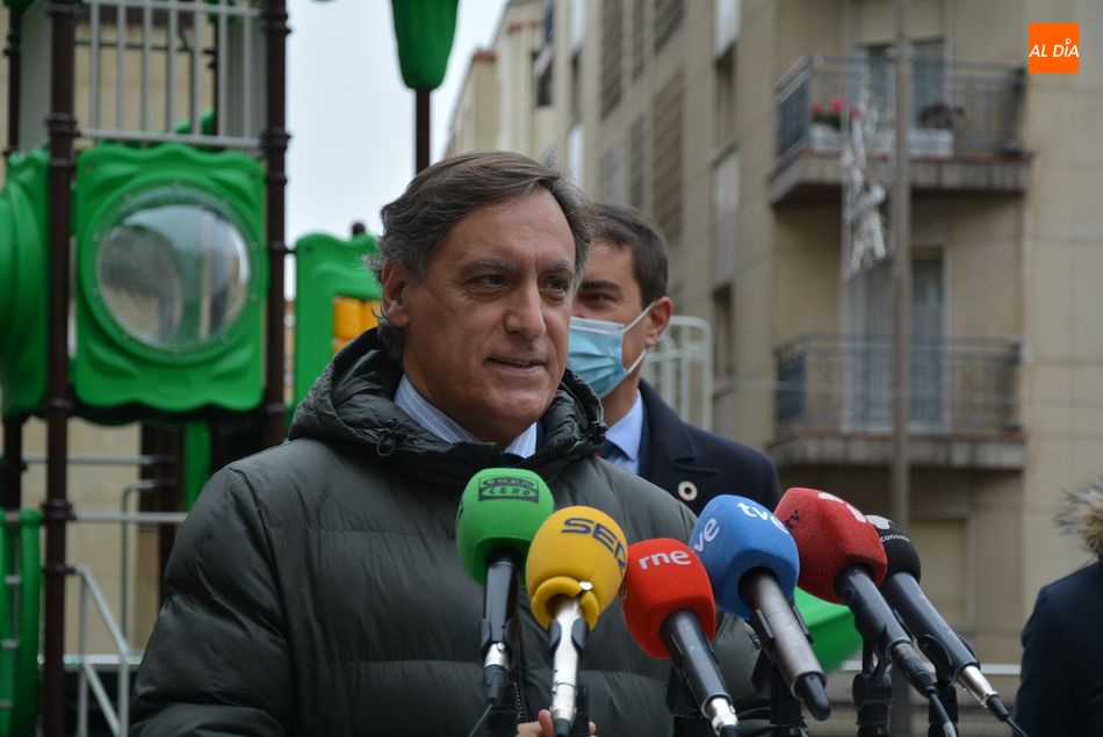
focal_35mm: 99
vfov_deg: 13.8
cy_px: 368
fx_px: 3035
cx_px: 552
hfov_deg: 20.6
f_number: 5.3
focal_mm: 66
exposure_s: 1/180
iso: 140
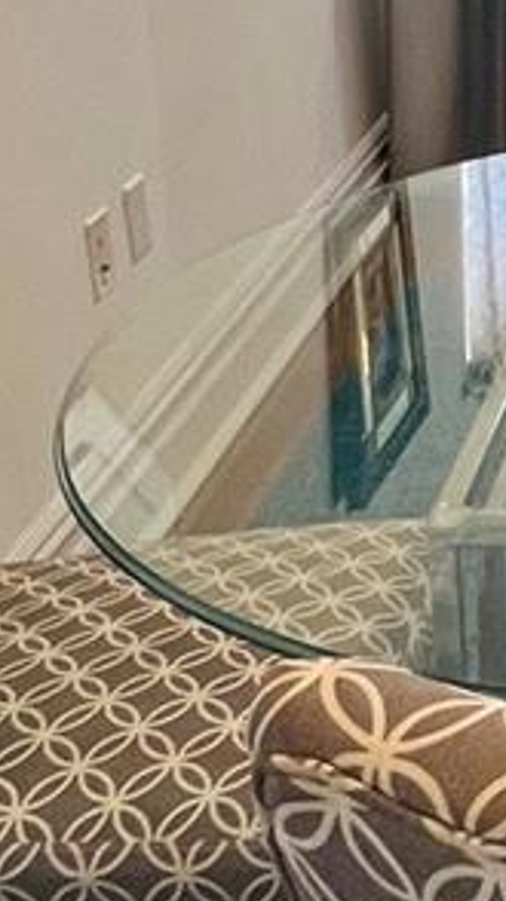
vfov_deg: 27.4
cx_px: 1119
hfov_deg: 13.2
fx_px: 1768
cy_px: 61
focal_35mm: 74
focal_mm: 1.57
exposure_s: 1/60
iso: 200
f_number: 1.8
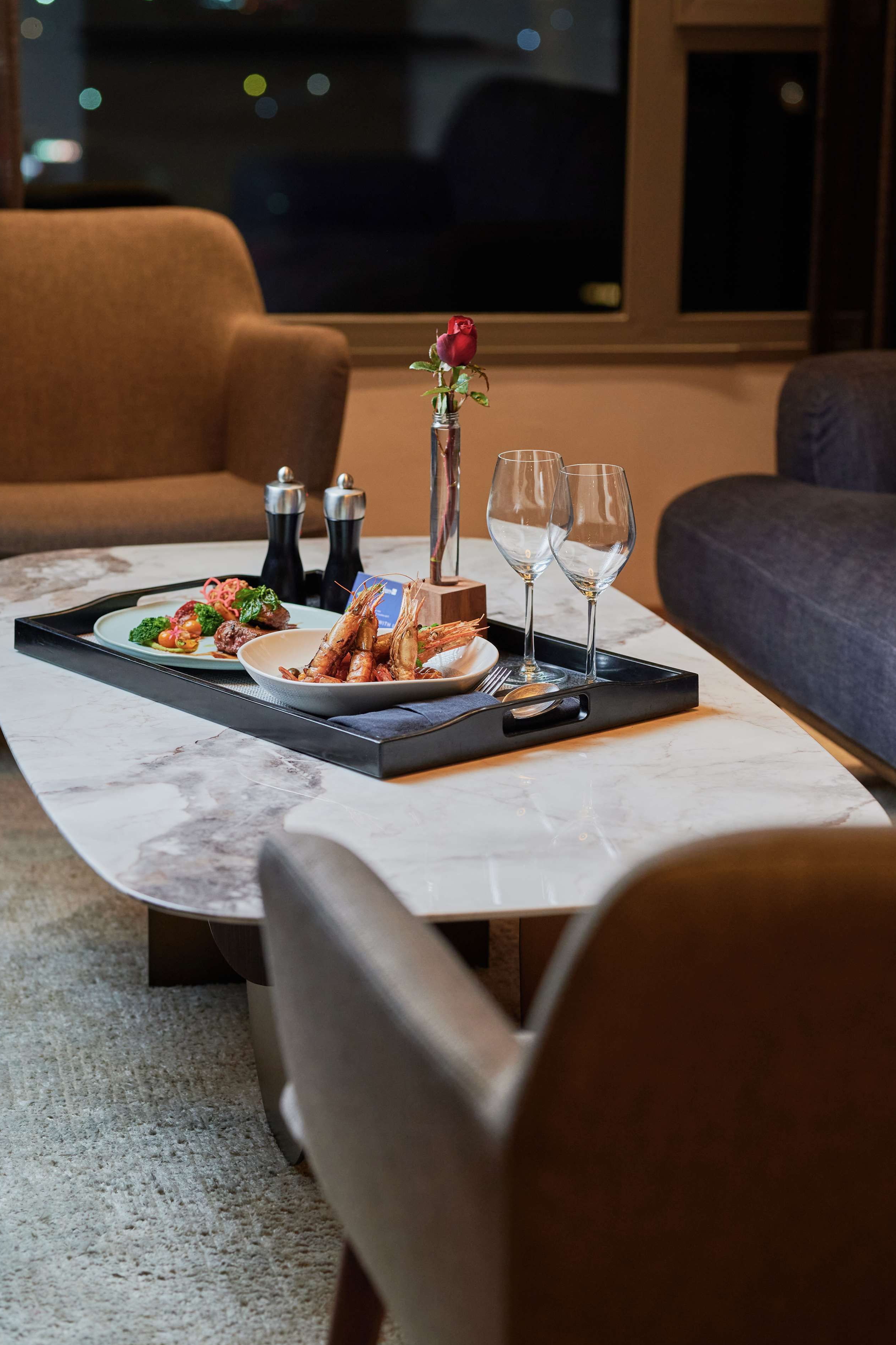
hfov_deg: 15.9
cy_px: 679
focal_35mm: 86
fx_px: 3210
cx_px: 444
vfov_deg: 23.6
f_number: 3.5
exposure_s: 1/100
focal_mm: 85
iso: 800
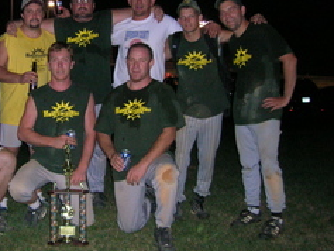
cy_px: 108
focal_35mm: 56
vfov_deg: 26.1
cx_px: 70
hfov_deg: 33.4
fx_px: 541
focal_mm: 5.7
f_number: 2.9
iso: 200
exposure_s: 1/60.1
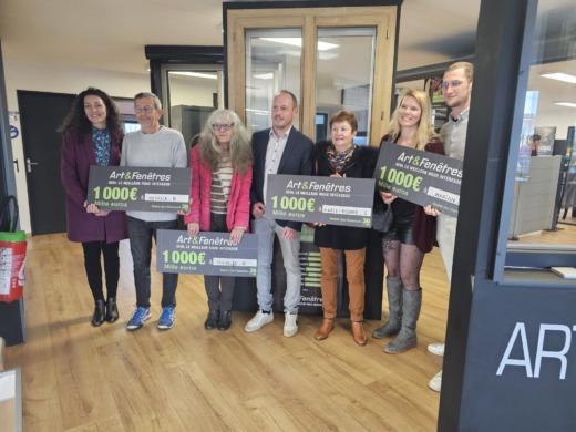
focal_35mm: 23
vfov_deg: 58.9
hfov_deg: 73.9
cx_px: 288
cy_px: 216
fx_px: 383
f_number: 1.7
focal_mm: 6.3
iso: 800
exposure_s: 1/100
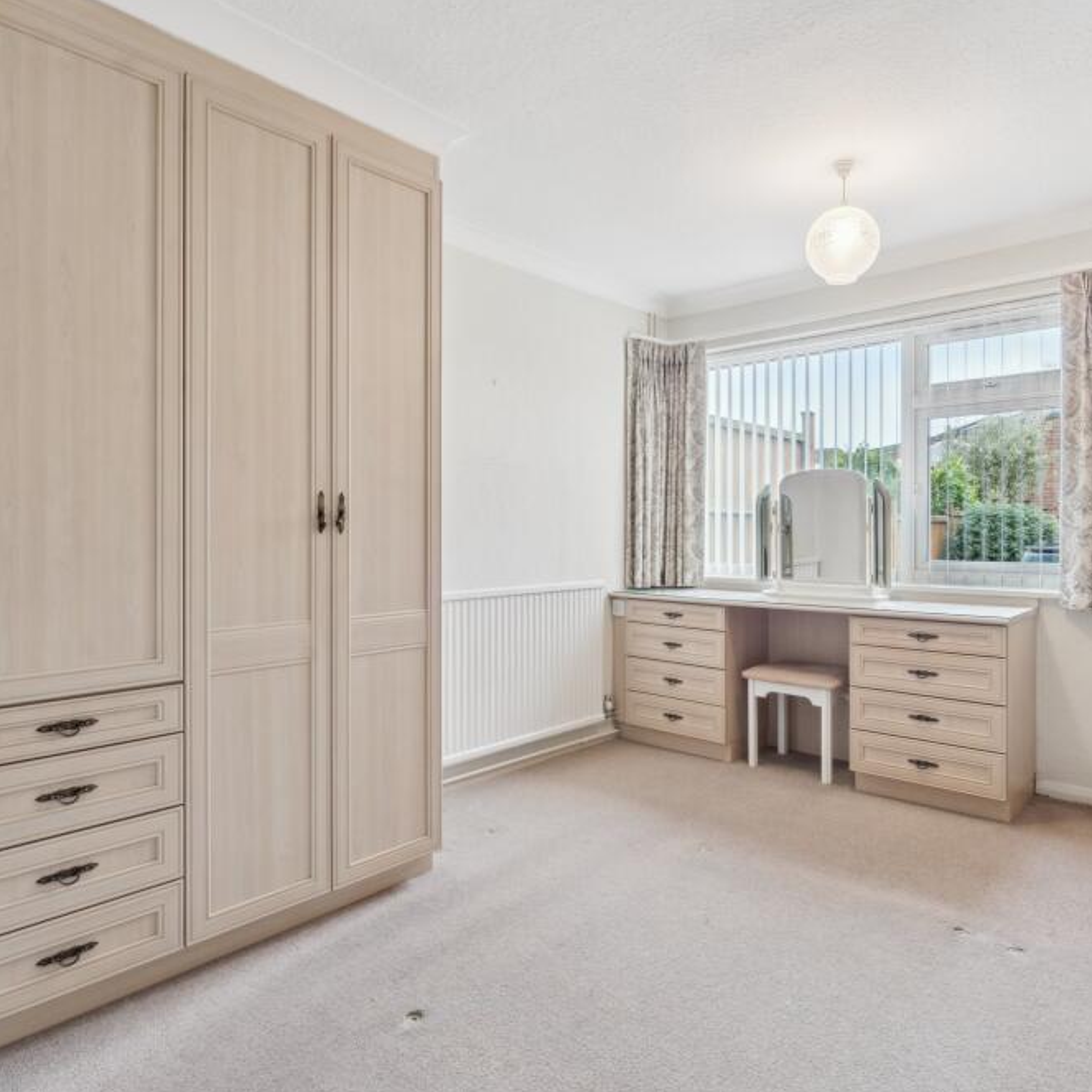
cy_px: 558
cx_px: 575
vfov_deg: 72.1
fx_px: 749
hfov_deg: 72.1
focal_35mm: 21
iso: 320
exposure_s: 1/13
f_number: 8
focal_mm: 16
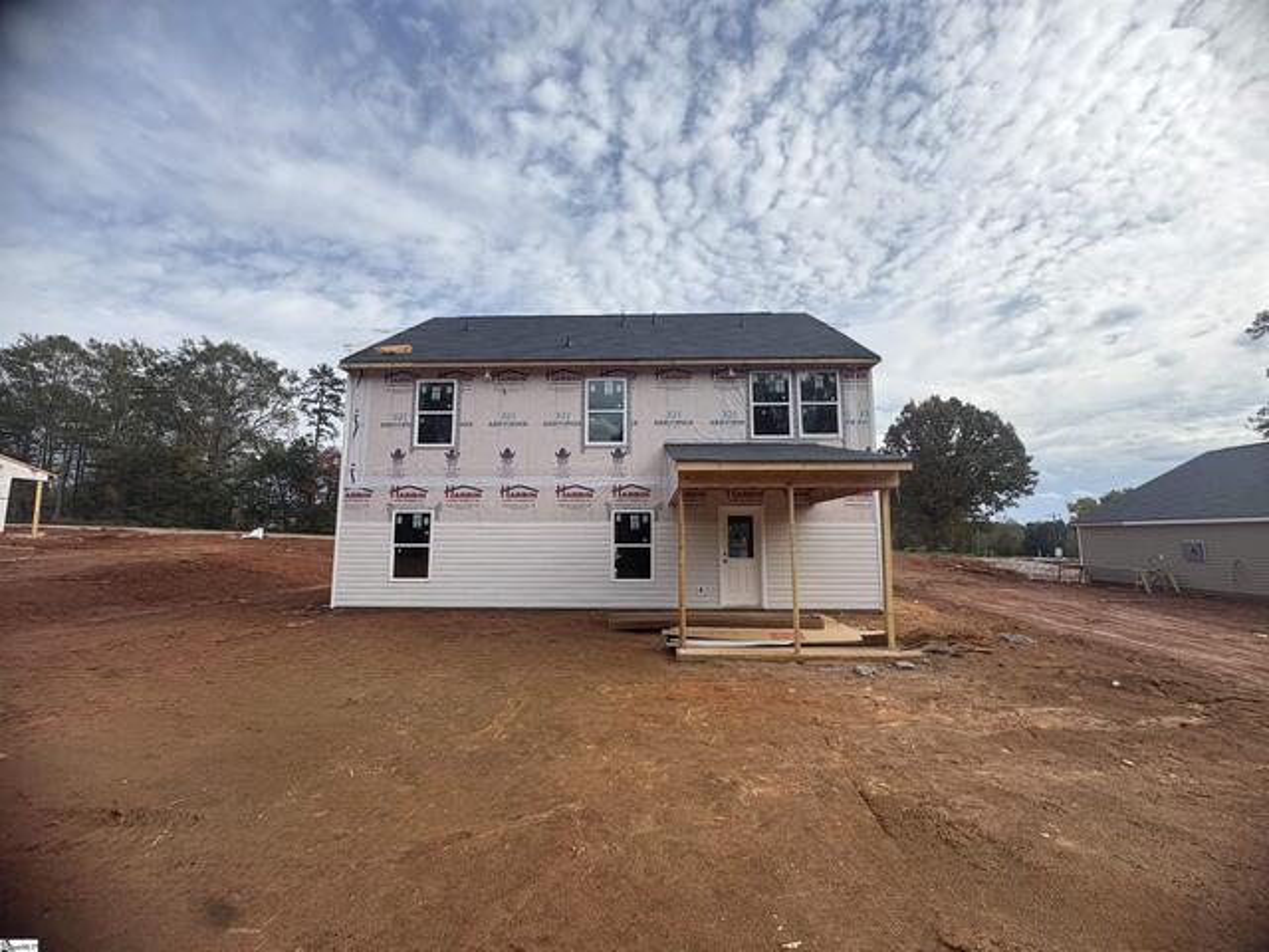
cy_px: 476
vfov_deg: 85.7
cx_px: 634
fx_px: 513
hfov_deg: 102.1
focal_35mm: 14
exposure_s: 1/1217
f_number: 2.2
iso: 40
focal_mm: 2.22
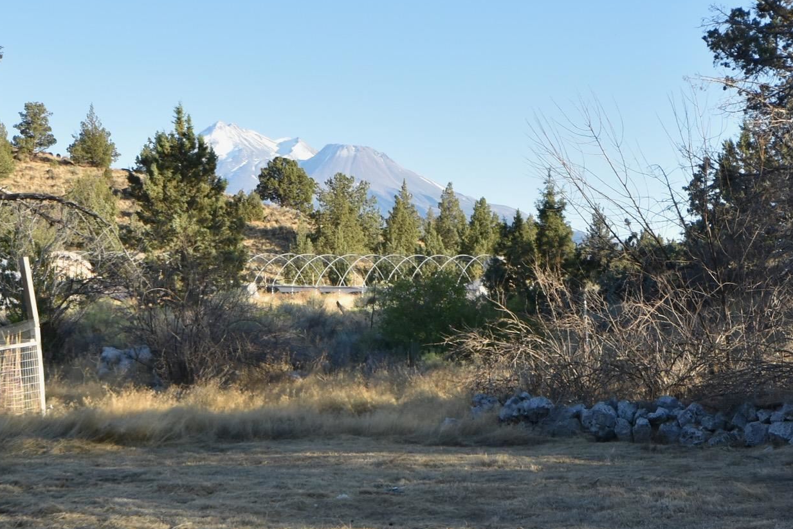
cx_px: 426
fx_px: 1609
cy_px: 293
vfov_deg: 18.7
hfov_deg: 27.7
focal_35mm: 73
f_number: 5.6
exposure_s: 1/250
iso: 200
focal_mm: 24
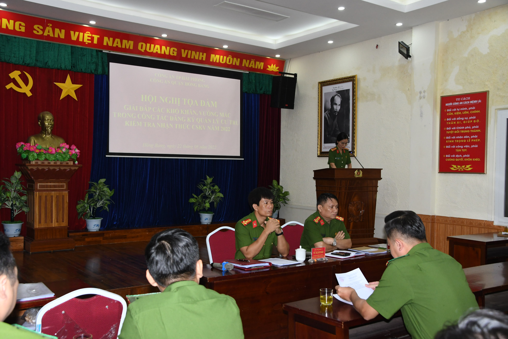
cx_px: 254
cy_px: 170
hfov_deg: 53.1
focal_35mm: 36
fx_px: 508
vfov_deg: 36.9
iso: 1250
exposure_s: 1/200
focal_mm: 24
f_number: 5.6
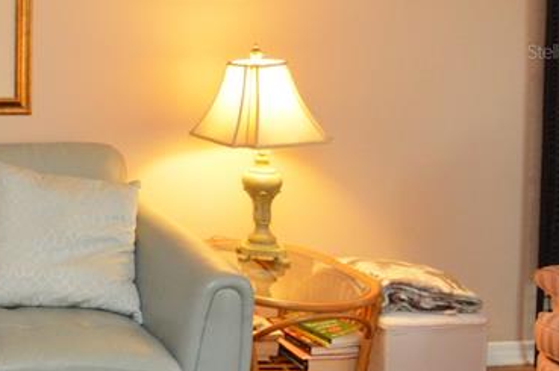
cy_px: 51
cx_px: -162
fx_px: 775
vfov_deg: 26.2
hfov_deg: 31.1
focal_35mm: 50
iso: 1100
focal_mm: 12
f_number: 4
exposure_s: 1/60
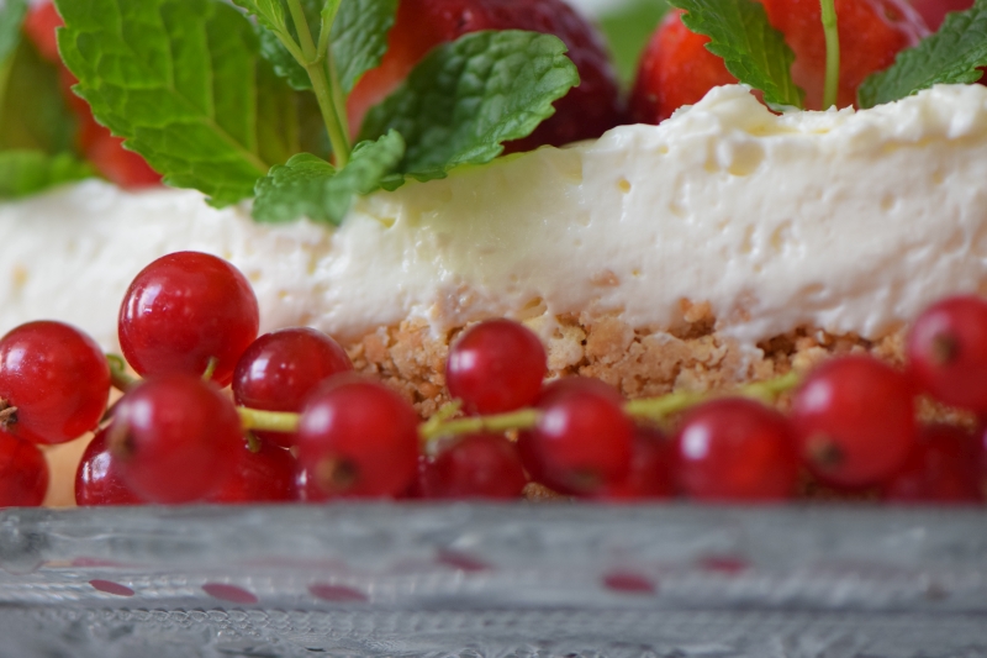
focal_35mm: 158
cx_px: 494
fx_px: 4317
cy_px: 329
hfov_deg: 13.0
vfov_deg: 8.7
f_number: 4.5
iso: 800
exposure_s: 1/125
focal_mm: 105
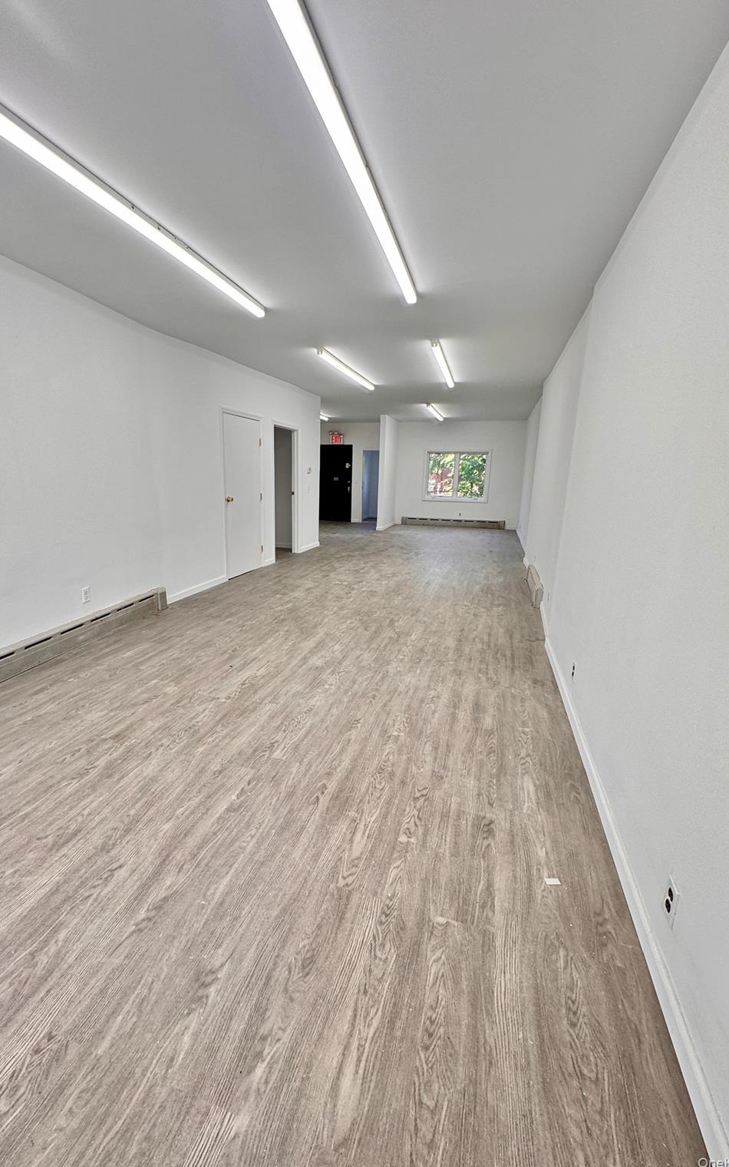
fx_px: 477
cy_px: 584
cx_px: 344
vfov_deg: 101.5
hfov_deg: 74.7
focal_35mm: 15
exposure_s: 1/99
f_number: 2.2
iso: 80
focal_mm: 2.22
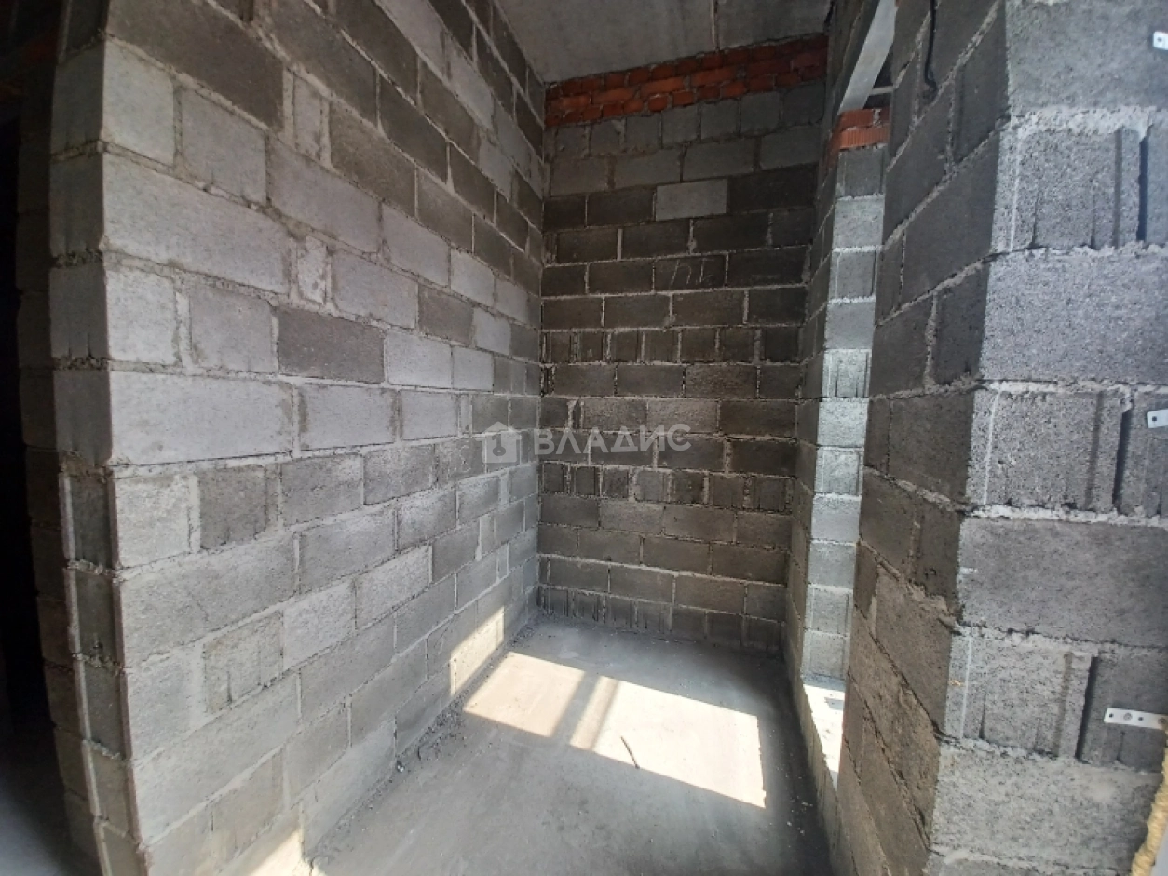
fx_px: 439
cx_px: 584
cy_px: 438
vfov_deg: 89.9
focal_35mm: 13
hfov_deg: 106.2
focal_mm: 1.42
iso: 40
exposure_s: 1/120
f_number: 2.2
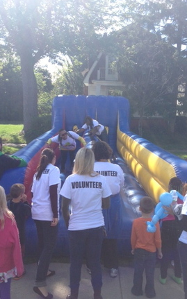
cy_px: 151
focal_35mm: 39
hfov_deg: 32.7
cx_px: 97
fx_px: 318
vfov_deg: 50.4
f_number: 2.4
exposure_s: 1/653
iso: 50
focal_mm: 4.13
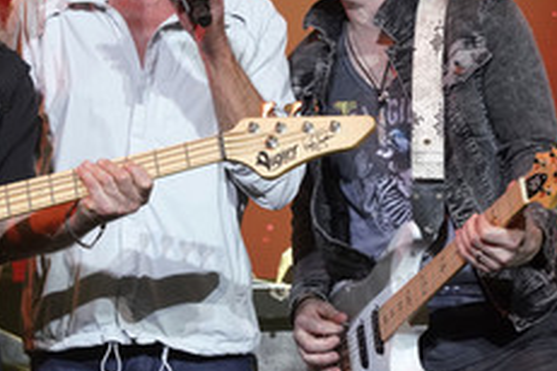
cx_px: 112
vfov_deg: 11.5
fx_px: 1841
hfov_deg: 17.1
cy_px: 113
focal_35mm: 119
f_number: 5.6
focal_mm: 61
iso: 1600
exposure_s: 1/400
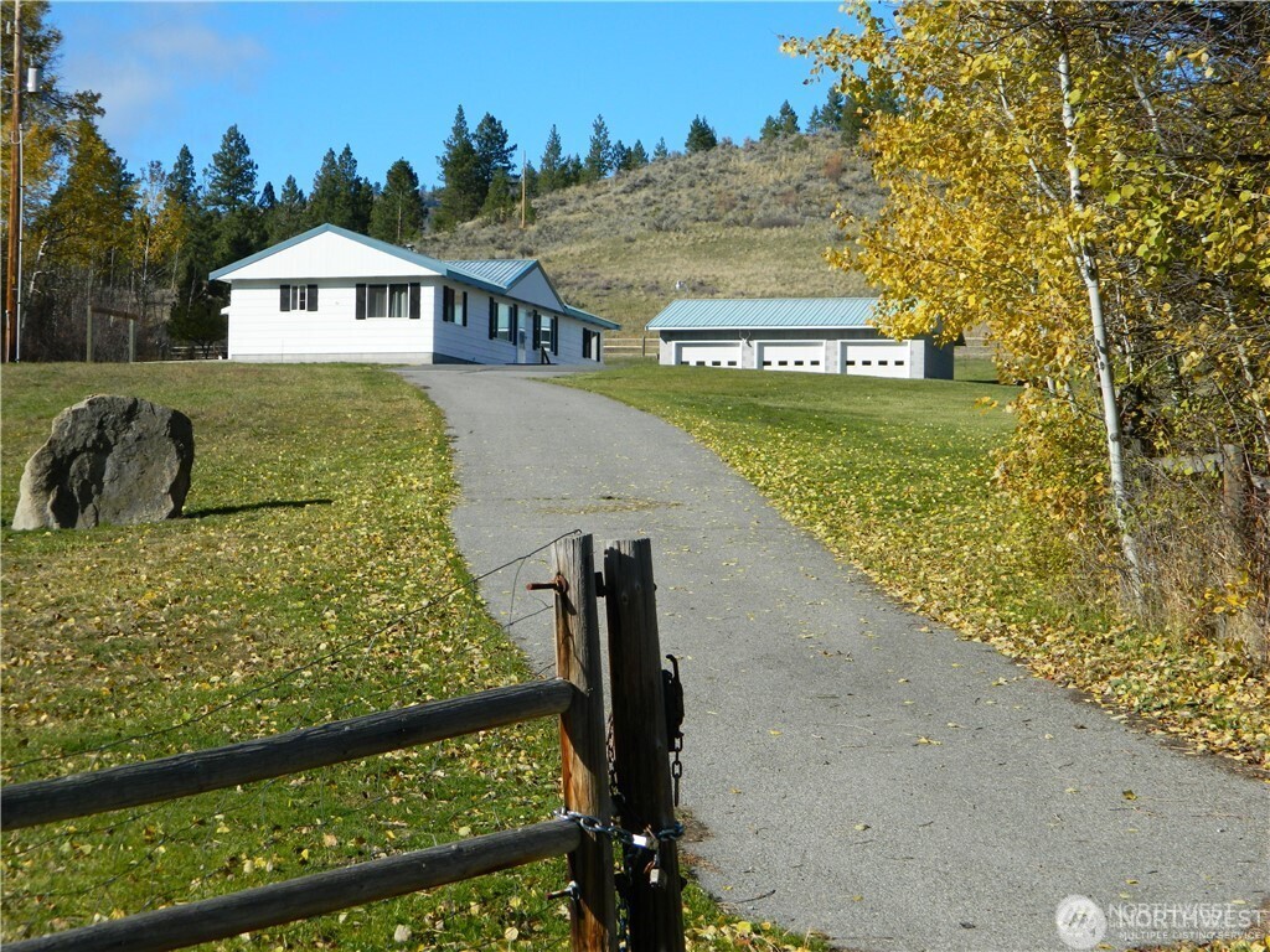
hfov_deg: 27.8
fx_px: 2568
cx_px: 635
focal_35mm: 70
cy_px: 476
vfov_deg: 21.0
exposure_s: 1/1000
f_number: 4
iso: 80
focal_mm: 12.6
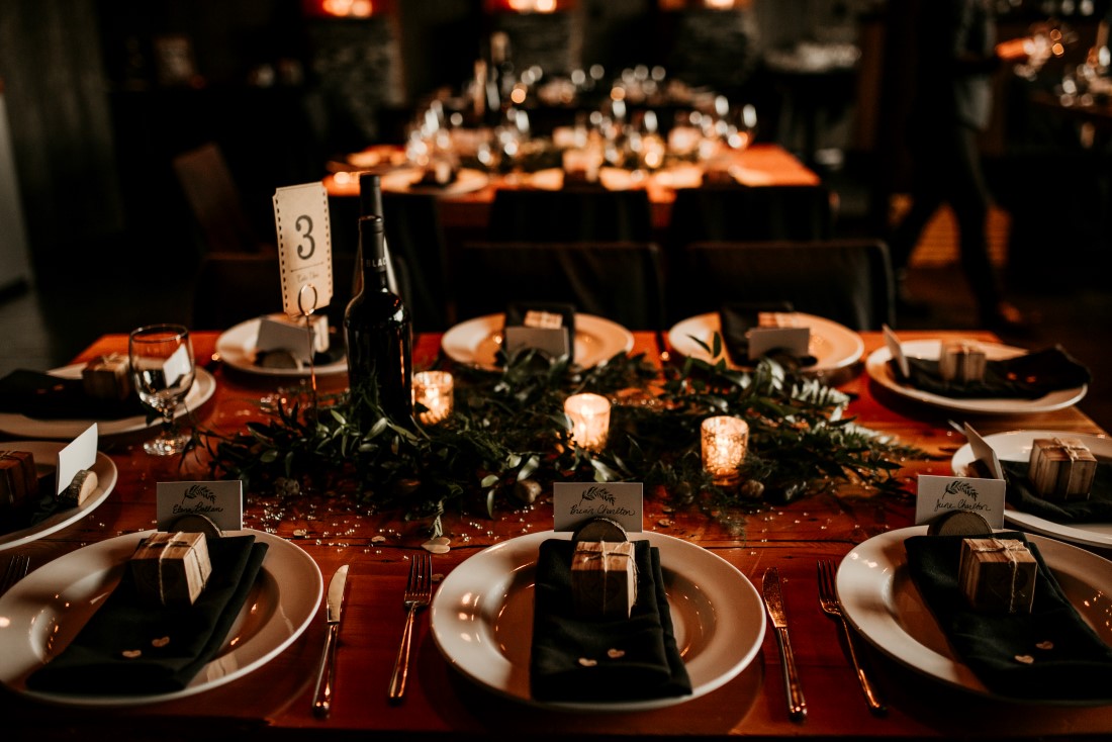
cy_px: 371
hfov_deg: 54.4
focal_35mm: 35
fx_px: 1081
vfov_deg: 37.9
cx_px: 556
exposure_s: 1/200
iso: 640
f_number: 2
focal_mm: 35
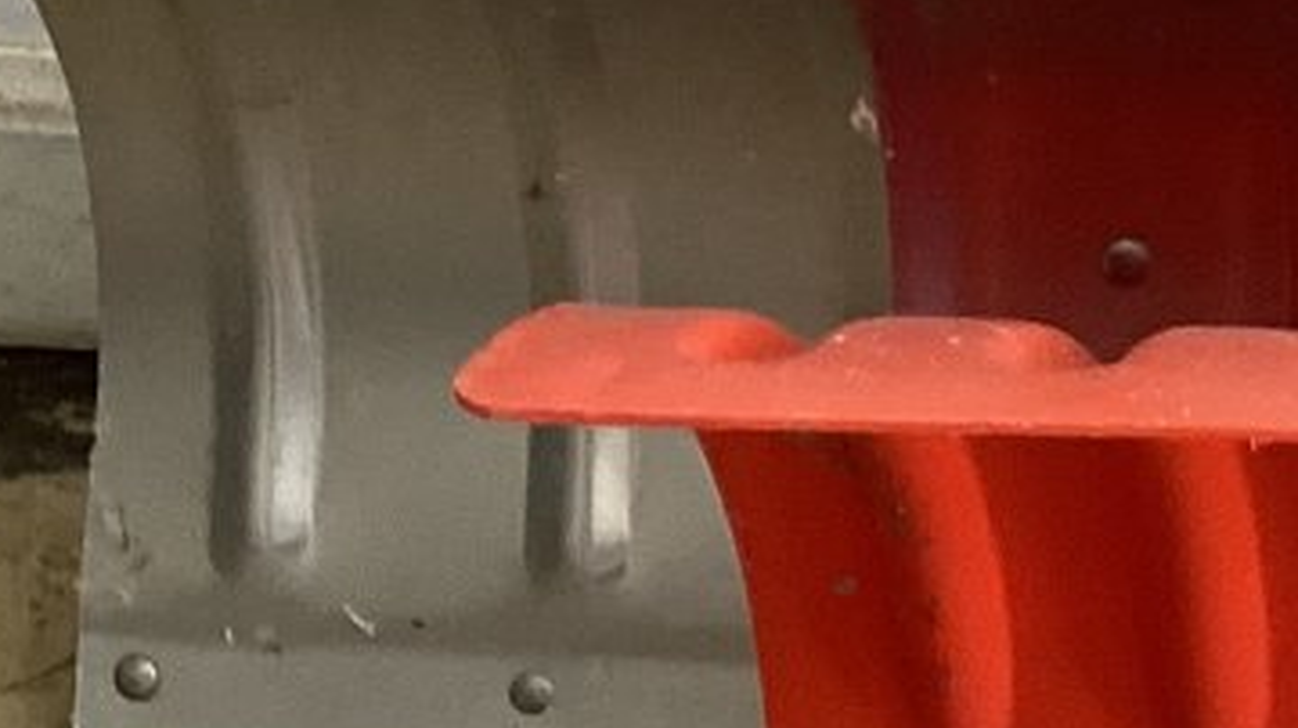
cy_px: 103
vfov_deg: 8.5
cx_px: 1639
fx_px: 4884
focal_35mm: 142
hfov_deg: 14.6
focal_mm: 3.3
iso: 125
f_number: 2.4
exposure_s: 1/60
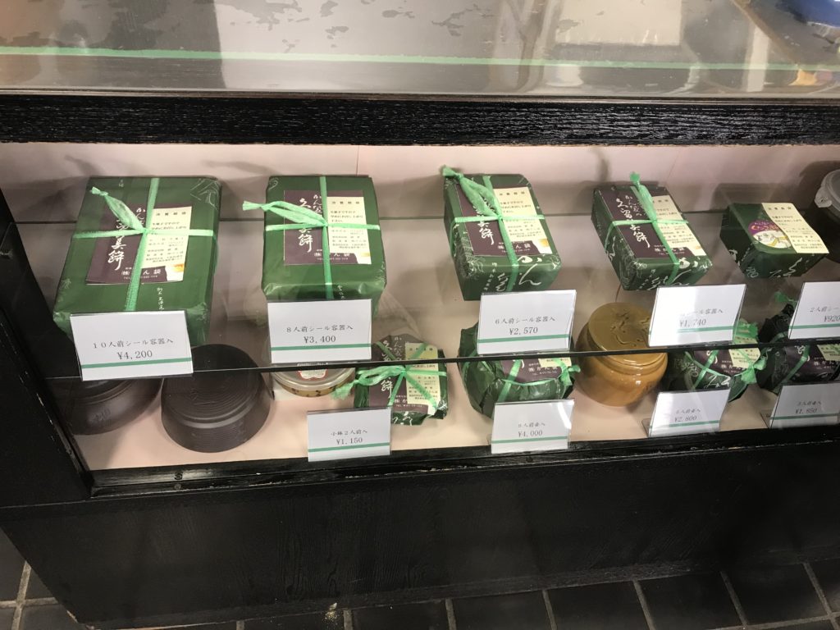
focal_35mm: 28
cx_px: 420
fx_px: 679
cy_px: 315
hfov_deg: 63.4
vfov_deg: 49.7
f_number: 1.8
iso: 40
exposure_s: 1/15
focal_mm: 3.99
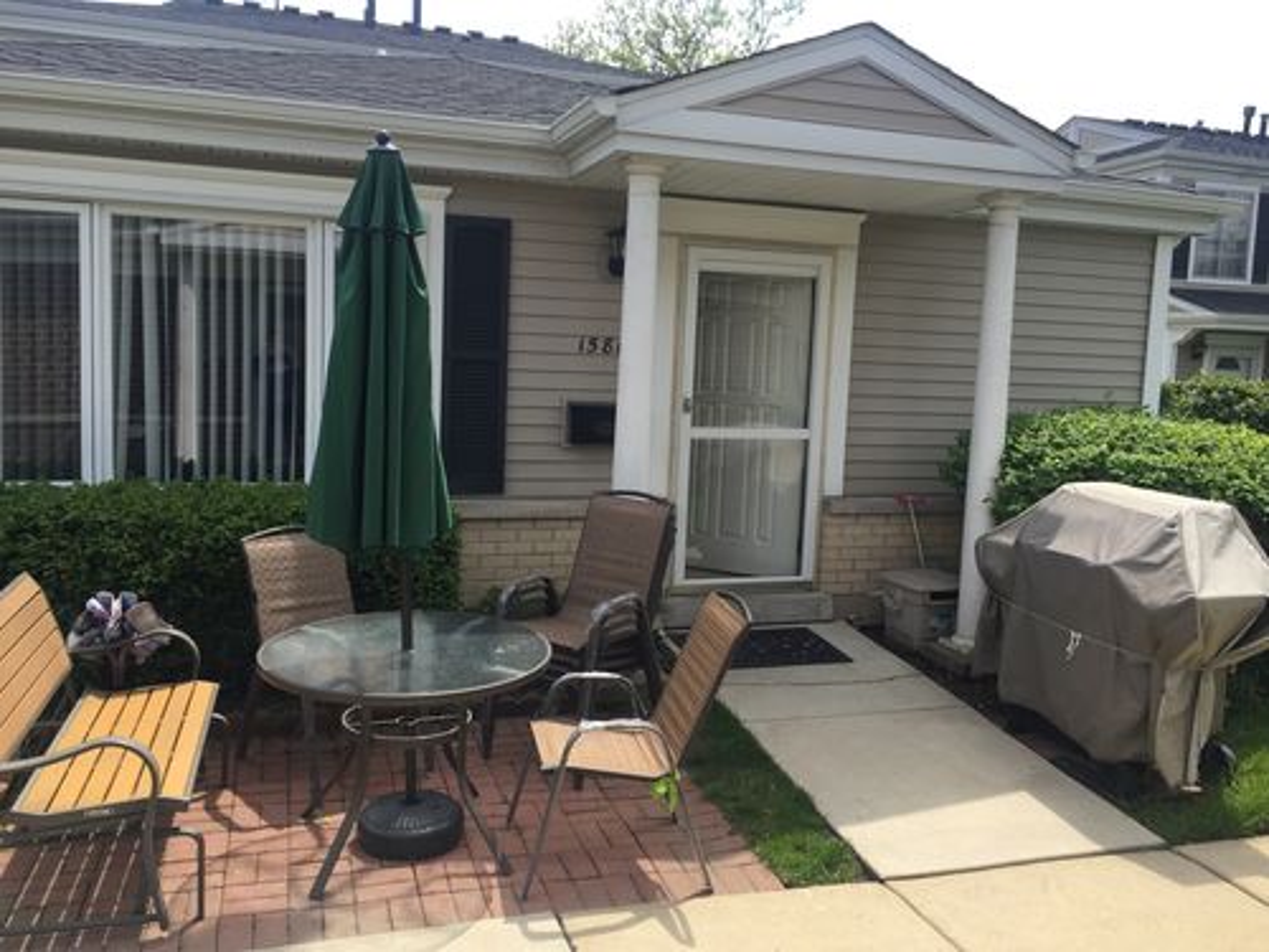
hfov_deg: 61.7
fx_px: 1063
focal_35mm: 29
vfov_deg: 48.2
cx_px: 634
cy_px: 476
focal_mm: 4.15
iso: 32
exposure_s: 1/1014
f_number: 2.2
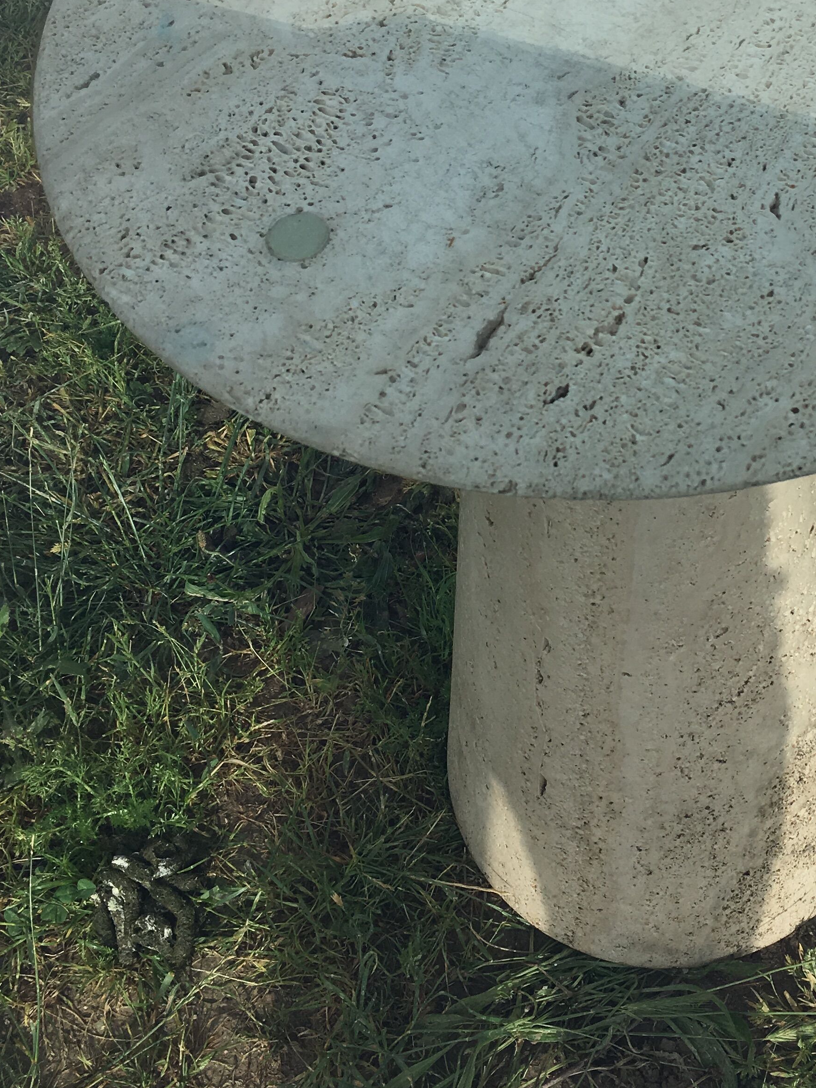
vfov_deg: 37.9
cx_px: 634
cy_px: 398
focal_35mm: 50
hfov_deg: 28.6
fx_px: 1572
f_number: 2.2
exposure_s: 1/1923
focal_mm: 4.15
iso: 25
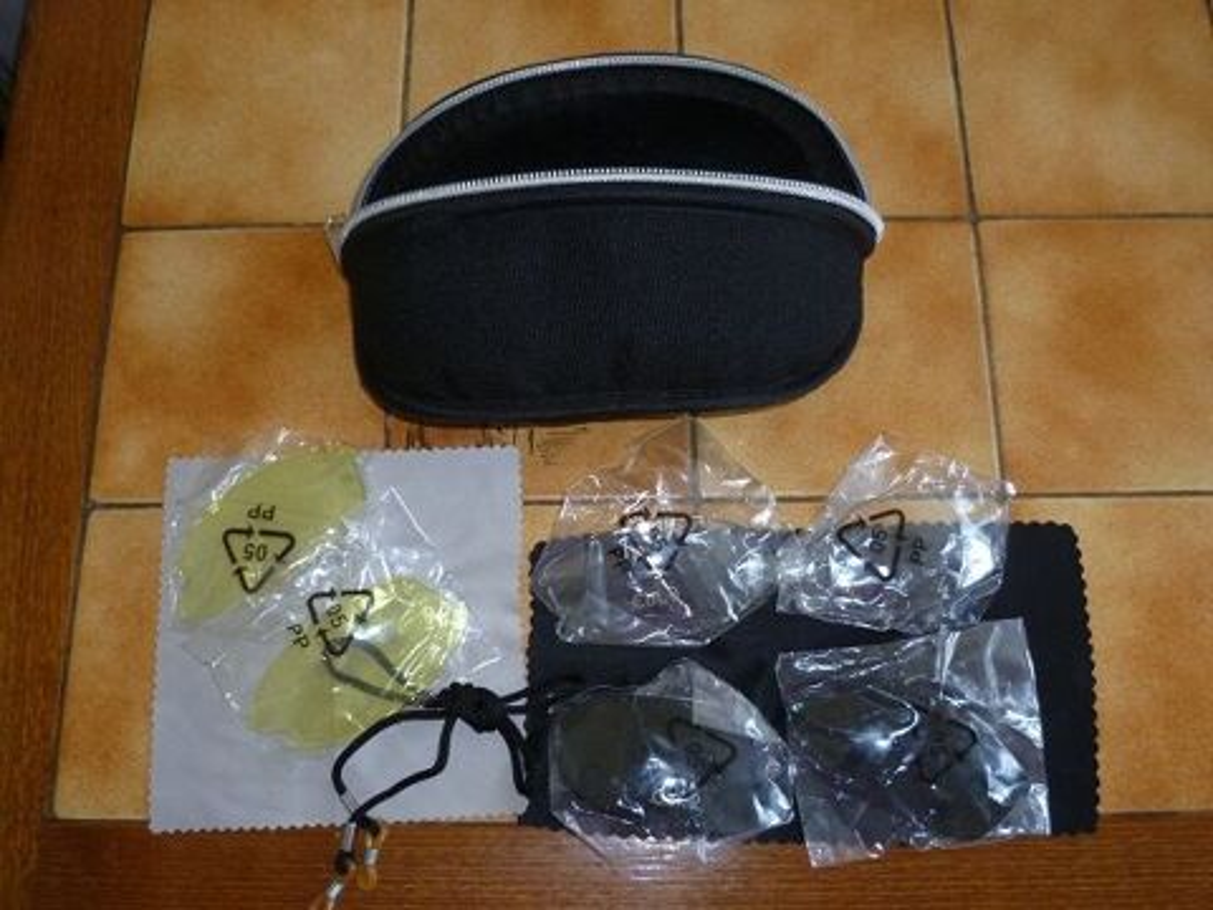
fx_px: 1121
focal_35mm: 32
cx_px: 606
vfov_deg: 44.2
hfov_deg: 56.8
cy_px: 455
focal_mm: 5.7
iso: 160
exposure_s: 1/30
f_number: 3
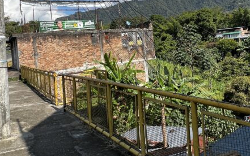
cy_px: 42
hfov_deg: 58.4
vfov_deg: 38.6
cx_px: 164
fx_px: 218
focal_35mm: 32
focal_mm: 1.57
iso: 32
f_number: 1.8
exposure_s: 1/1233
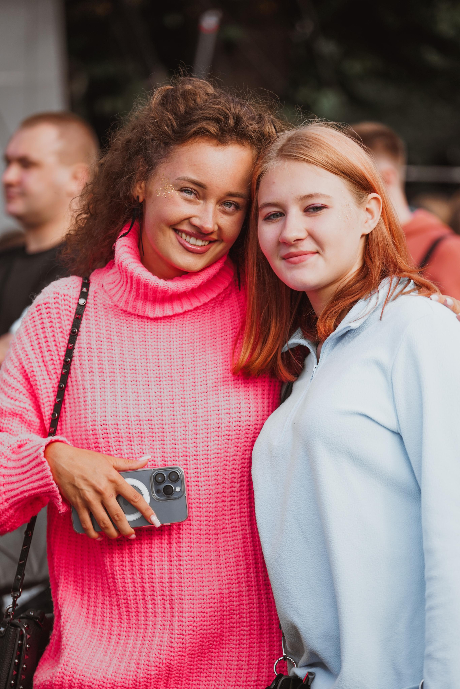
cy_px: 344
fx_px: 2549
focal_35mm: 133
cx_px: 230
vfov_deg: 15.4
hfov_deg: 10.3
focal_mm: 133
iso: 125
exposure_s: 1/400
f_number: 4
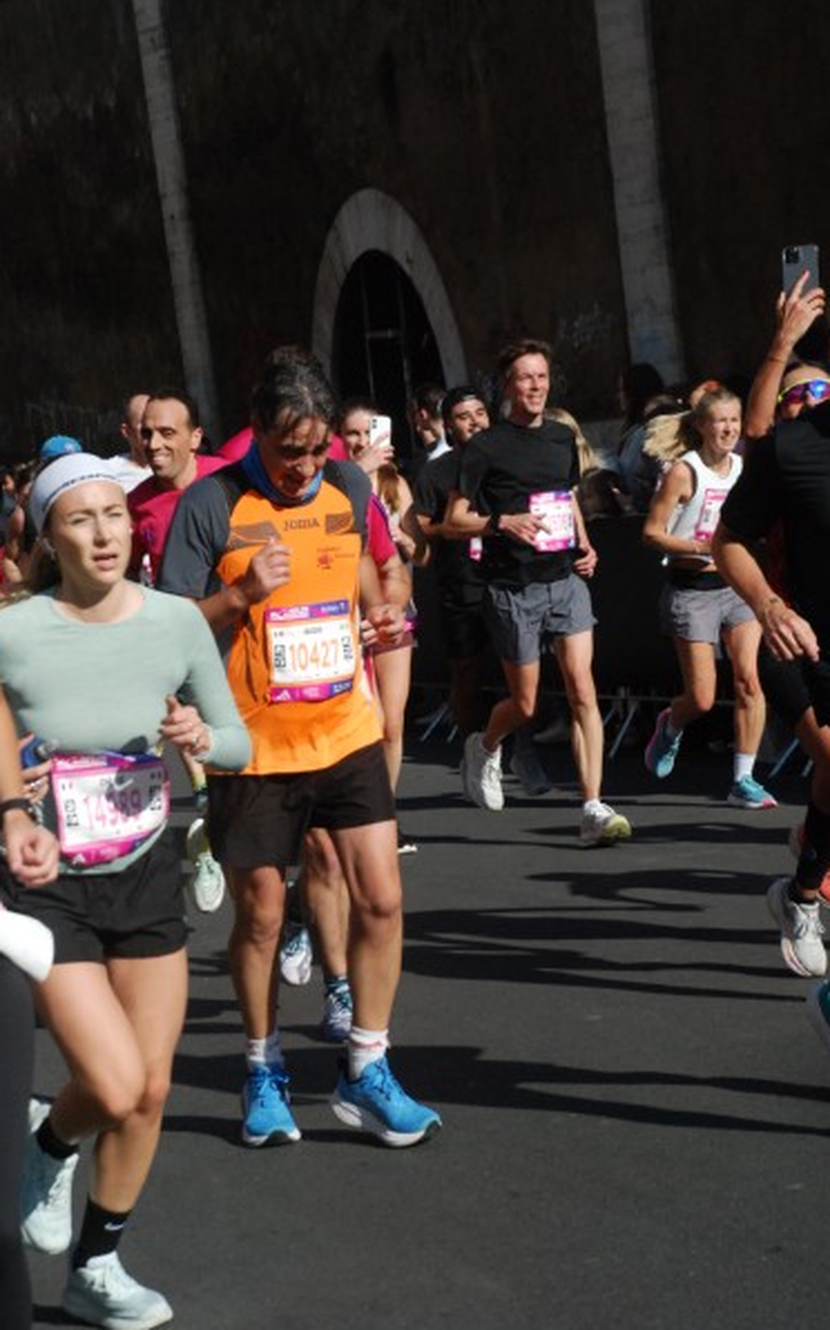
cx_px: 427
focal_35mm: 108
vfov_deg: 19.3
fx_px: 3913
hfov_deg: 12.1
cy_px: 665
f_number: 8
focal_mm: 70
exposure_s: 1/2000
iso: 1000
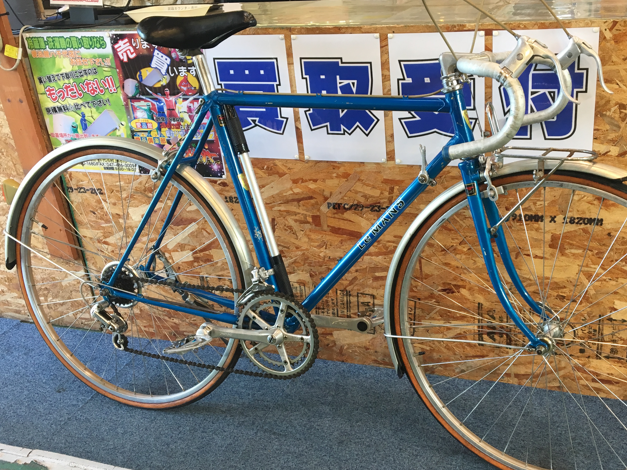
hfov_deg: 49.7
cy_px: 235
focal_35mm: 37
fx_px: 670
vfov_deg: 38.7
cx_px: 384
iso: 32
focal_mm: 4.15
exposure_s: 1/30
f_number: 2.2
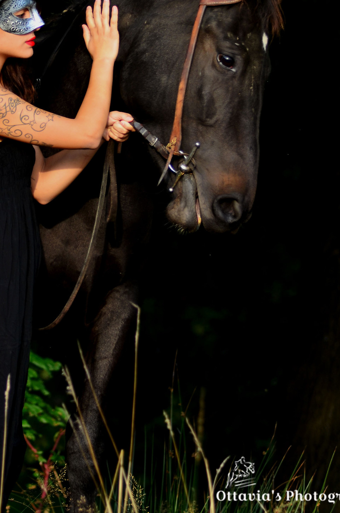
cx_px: 105
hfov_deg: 3.5
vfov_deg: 5.4
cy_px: 147
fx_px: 5489
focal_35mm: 386
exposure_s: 1/250
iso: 200
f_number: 5
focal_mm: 155
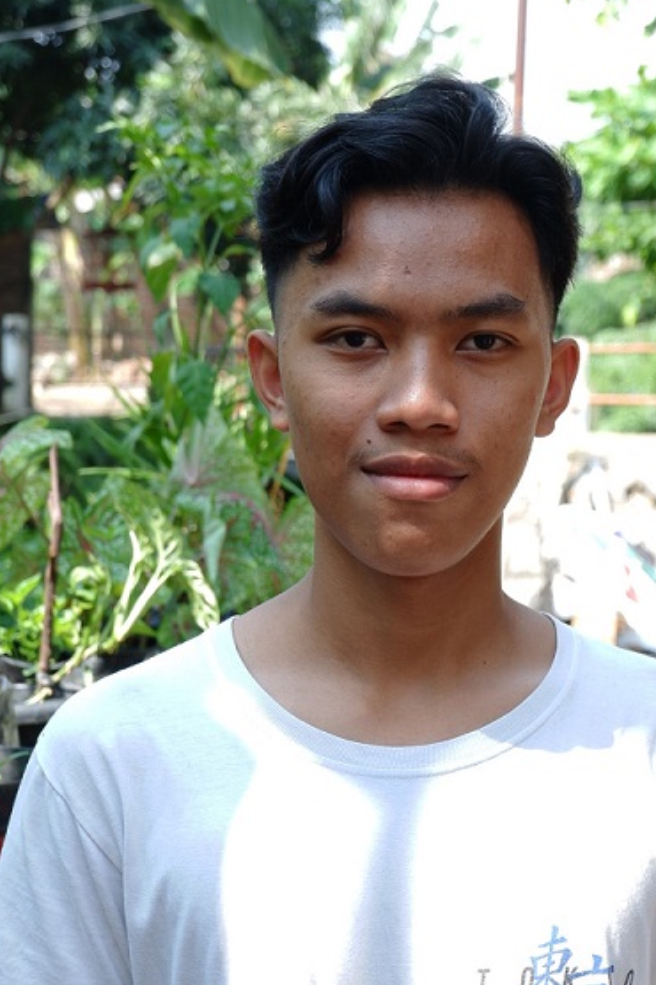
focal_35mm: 73
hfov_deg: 18.6
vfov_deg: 27.7
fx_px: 1998
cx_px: 449
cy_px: 496
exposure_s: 1/160
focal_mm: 30.5
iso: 100
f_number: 4.7
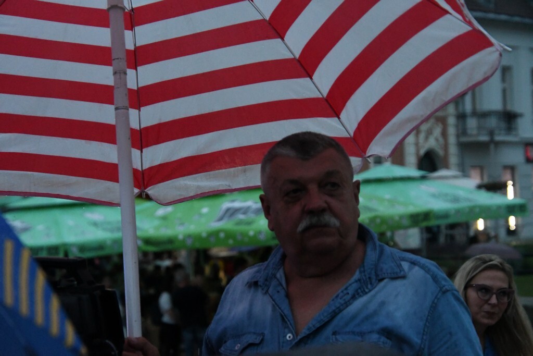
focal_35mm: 112
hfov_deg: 18.3
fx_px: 1658
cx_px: 266
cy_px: 178
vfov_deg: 12.2
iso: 8000
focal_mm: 75
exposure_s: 1/160
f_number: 5
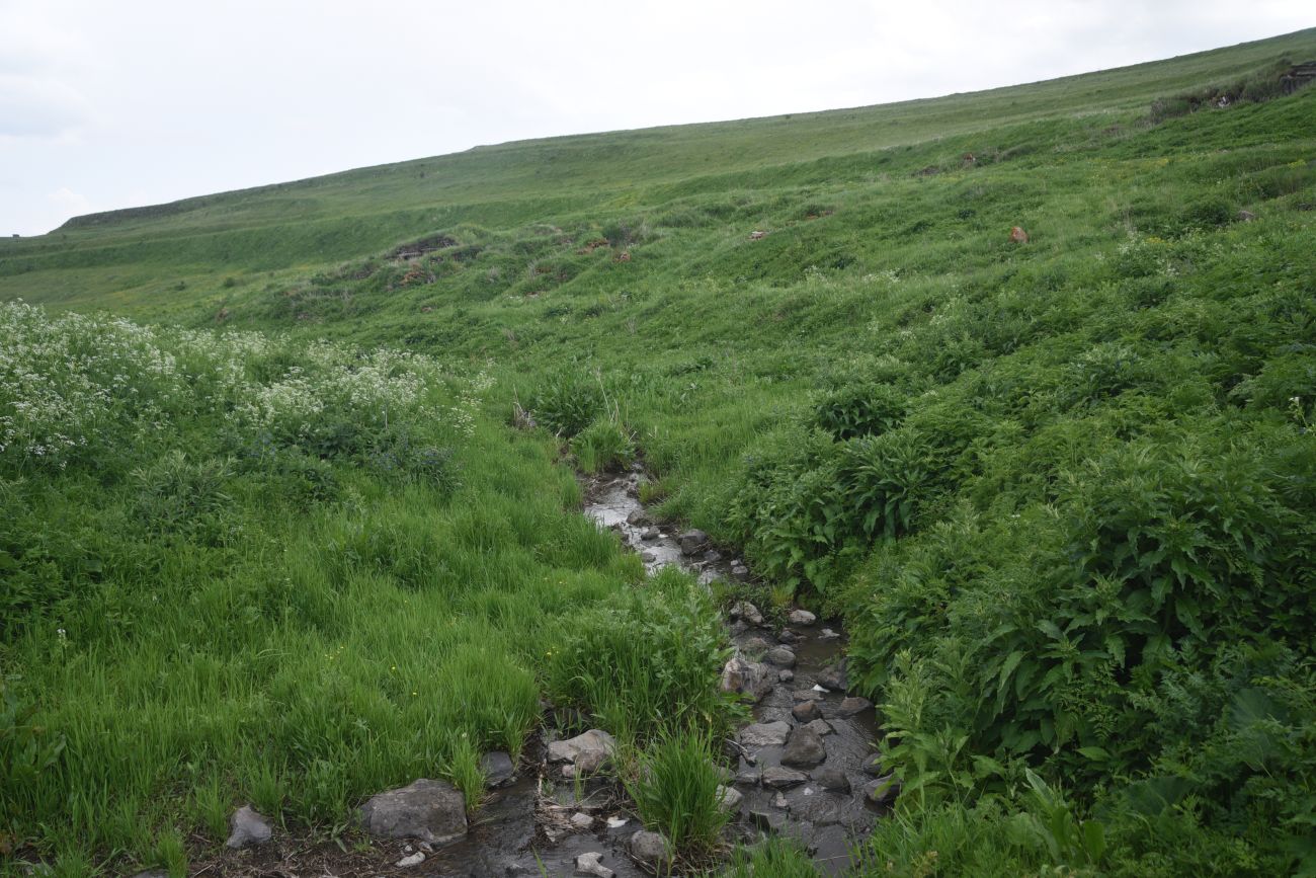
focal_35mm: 50
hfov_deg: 39.6
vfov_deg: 27.0
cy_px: 439
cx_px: 658
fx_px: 1828
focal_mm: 50
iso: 200
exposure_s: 1/125
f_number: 9
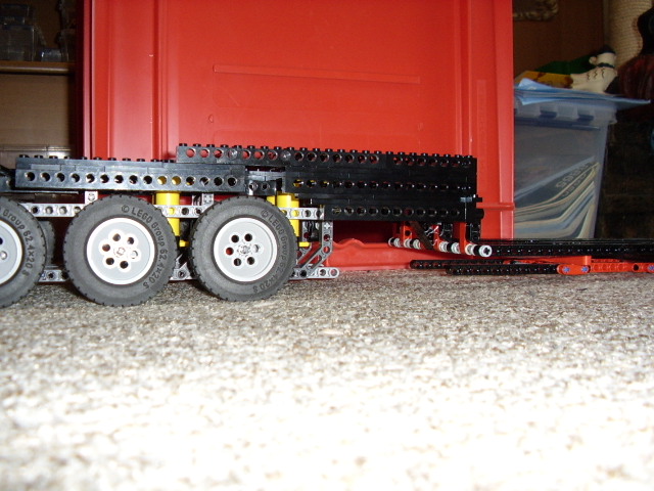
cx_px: 327
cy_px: 246
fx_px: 567
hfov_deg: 60.0
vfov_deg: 46.8
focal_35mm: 30
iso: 183
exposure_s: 1/30
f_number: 2.9
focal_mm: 5.8
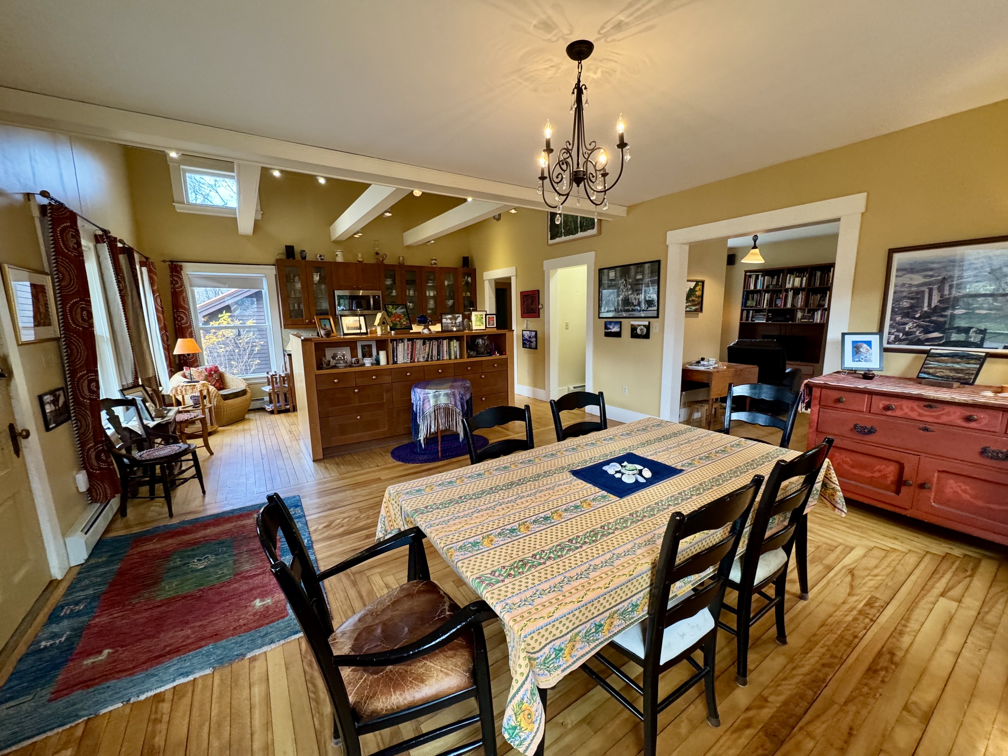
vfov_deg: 85.7
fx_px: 408
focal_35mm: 14
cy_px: 378
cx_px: 504
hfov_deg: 102.1
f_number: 2.2
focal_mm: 2.22
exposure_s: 1/120
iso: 250
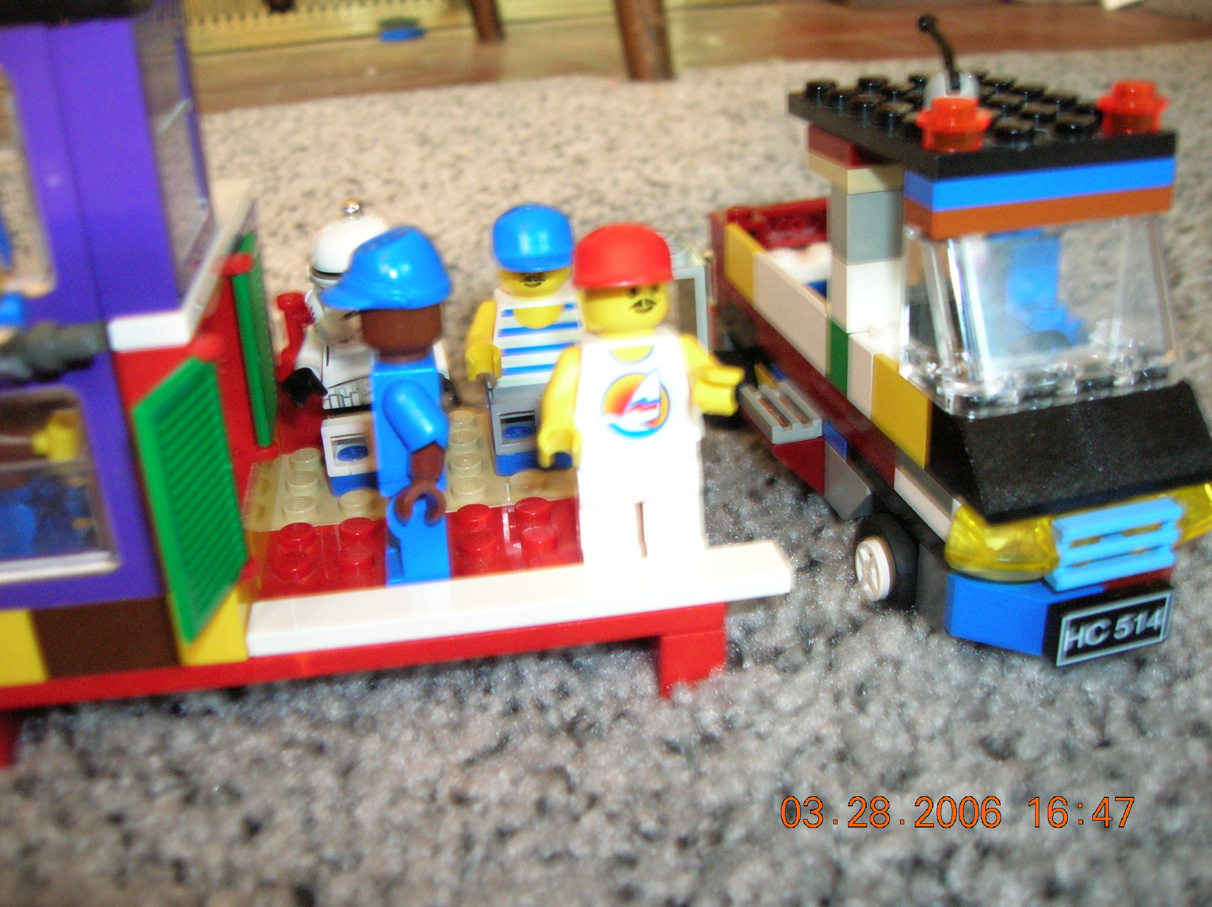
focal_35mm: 34
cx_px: 606
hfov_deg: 54.0
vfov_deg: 41.7
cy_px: 454
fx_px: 1189
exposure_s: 1/1.3
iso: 200
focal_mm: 5.7
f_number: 2.9
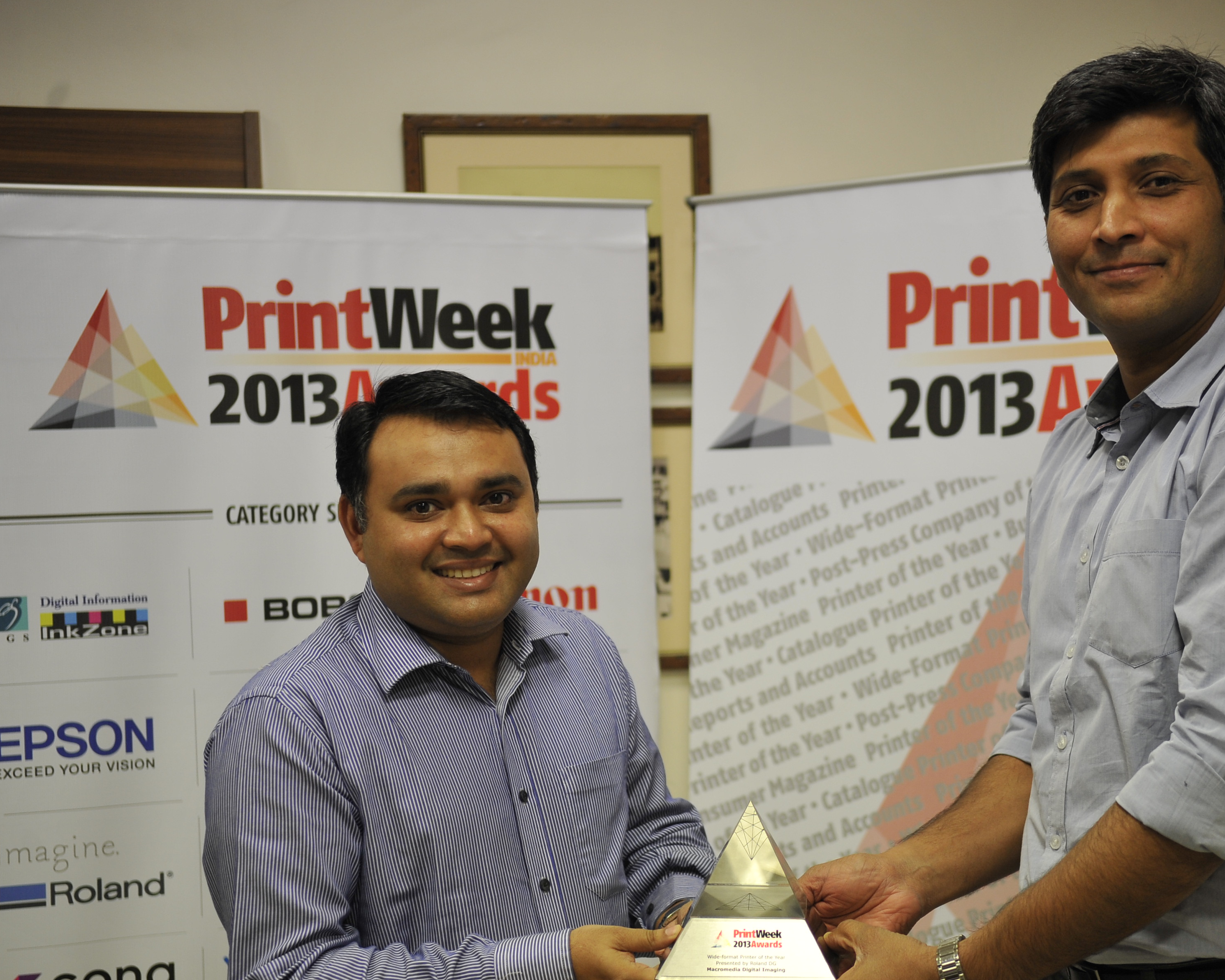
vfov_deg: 22.8
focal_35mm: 67
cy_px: 569
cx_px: 732
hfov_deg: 28.2
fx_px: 2429
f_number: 2.8
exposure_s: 1/160
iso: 560
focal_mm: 50
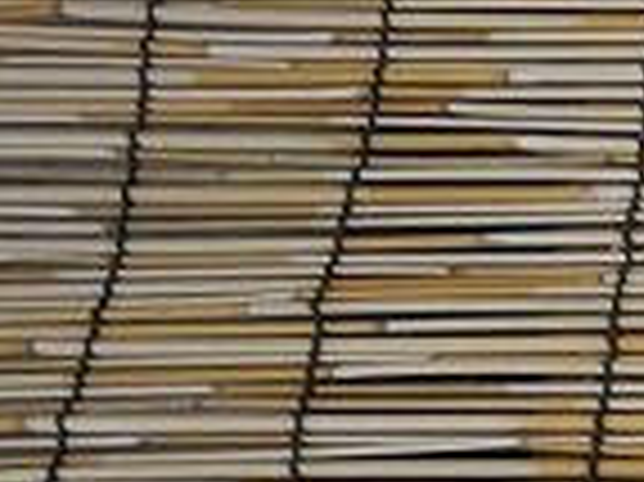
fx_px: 2658
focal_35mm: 143
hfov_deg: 12.3
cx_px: 1256
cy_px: 631
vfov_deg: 10.1
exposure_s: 1/60
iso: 800
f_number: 3.8
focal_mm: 22
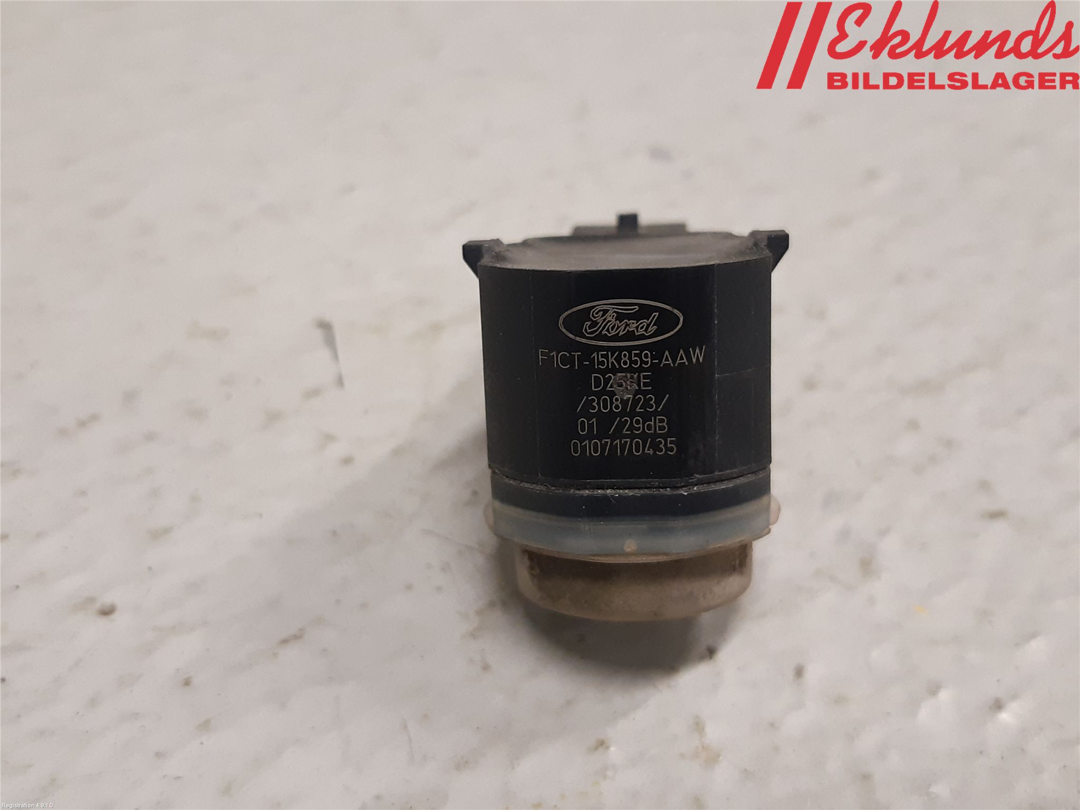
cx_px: 540
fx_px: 811
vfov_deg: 53.1
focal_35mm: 26
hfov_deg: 67.3
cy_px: 405
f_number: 1.7
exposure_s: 1/50
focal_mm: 3.93
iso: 200
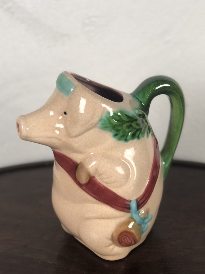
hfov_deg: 28.0
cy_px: 137
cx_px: 102
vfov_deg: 36.8
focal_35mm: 52
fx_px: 411
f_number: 2.4
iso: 50
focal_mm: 6
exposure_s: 1/50
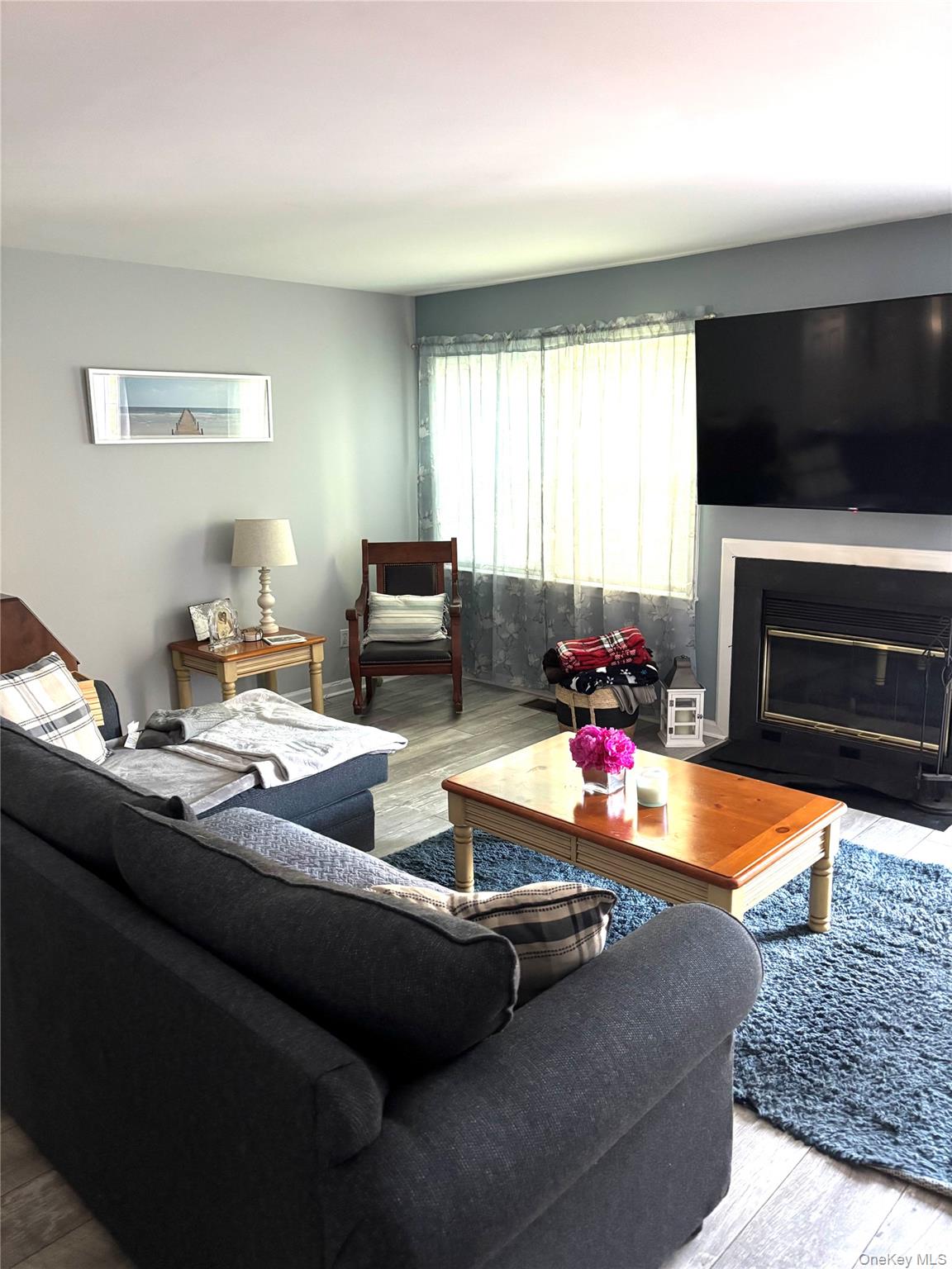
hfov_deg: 53.1
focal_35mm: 26
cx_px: 476
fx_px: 953
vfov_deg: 67.3
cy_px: 634
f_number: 1.6
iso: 500
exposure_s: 1/40
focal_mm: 5.96
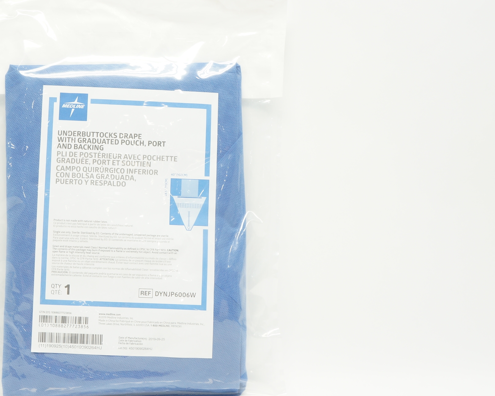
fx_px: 845
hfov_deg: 32.1
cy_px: 184
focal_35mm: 58
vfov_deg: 26.4
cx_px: 130
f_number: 7.1
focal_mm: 27
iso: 400
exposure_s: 1/30
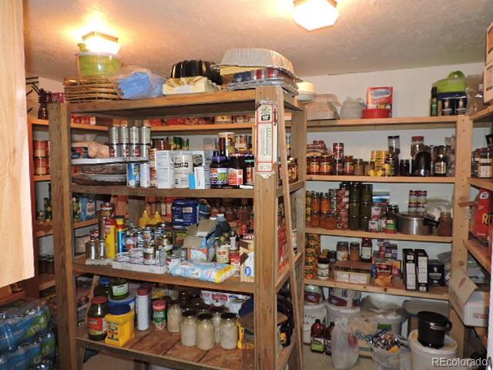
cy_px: 185
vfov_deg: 56.8
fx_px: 342
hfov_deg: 71.6
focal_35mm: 24
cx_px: 246
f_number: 3
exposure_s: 1/30
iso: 200
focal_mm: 4.3
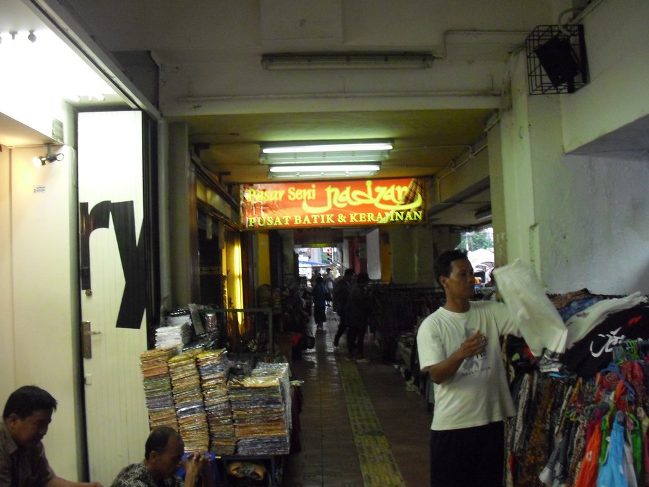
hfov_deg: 47.9
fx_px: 731
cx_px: 324
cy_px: 242
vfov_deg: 36.8
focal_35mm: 39
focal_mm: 6.2
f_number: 2.8
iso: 400
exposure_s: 1/80
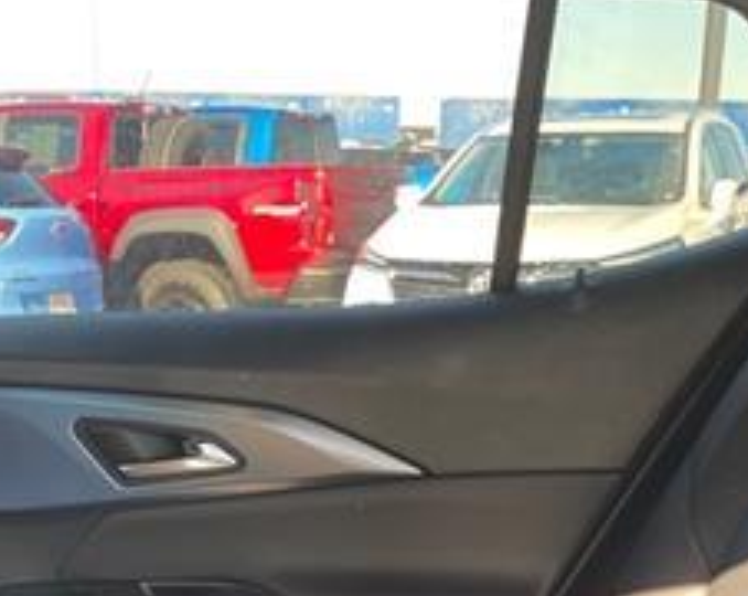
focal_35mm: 72
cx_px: 261
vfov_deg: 19.7
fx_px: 1591
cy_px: 758
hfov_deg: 26.3
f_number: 1.6
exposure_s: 1/99
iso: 125
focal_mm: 4.2
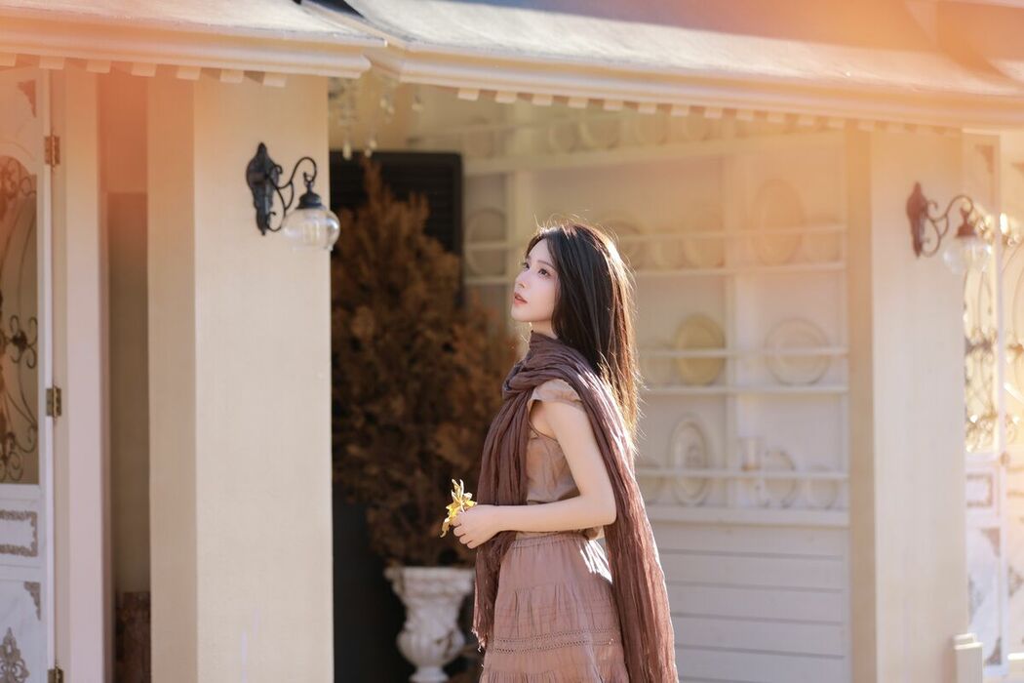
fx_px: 3271
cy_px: 342
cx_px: 512
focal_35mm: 115
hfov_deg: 17.8
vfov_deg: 11.9
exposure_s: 1/400
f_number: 2.8
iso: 160
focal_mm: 115
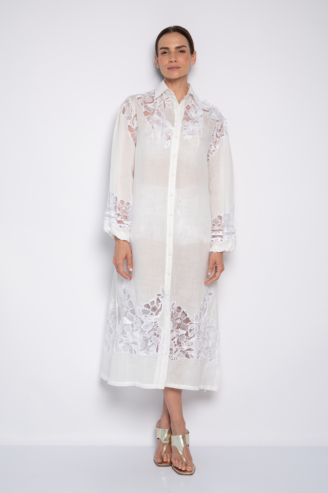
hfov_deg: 28.0
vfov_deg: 41.1
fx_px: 657
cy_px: 246
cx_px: 164
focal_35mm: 48
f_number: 5
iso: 200
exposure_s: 1/160
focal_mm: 48
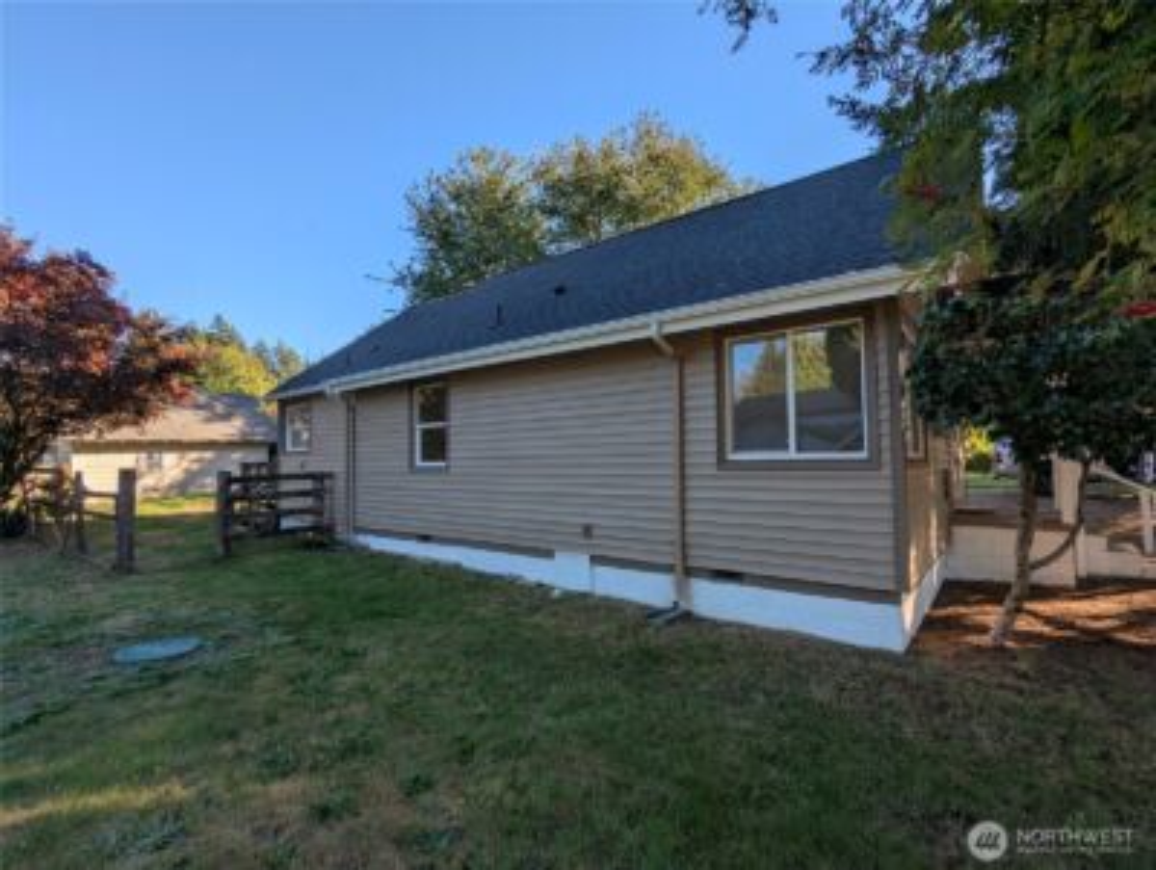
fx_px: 535
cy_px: 435
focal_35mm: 16
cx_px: 578
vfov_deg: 78.2
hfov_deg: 94.4
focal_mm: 2.35
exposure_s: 1/684
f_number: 2.2
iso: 45
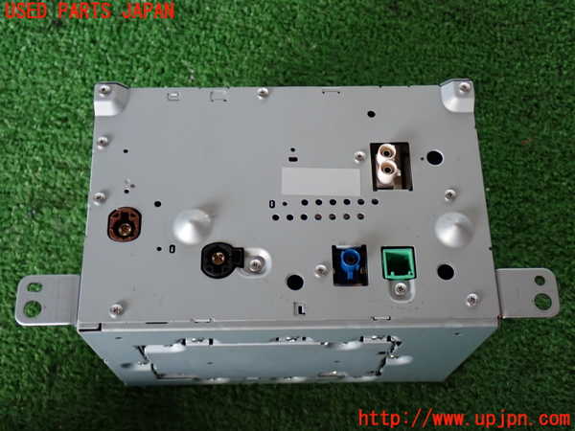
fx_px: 781
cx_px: 288
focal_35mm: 47
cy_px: 216
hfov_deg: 40.4
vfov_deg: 30.9
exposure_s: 1/50
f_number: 3.1
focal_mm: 8.4
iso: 320
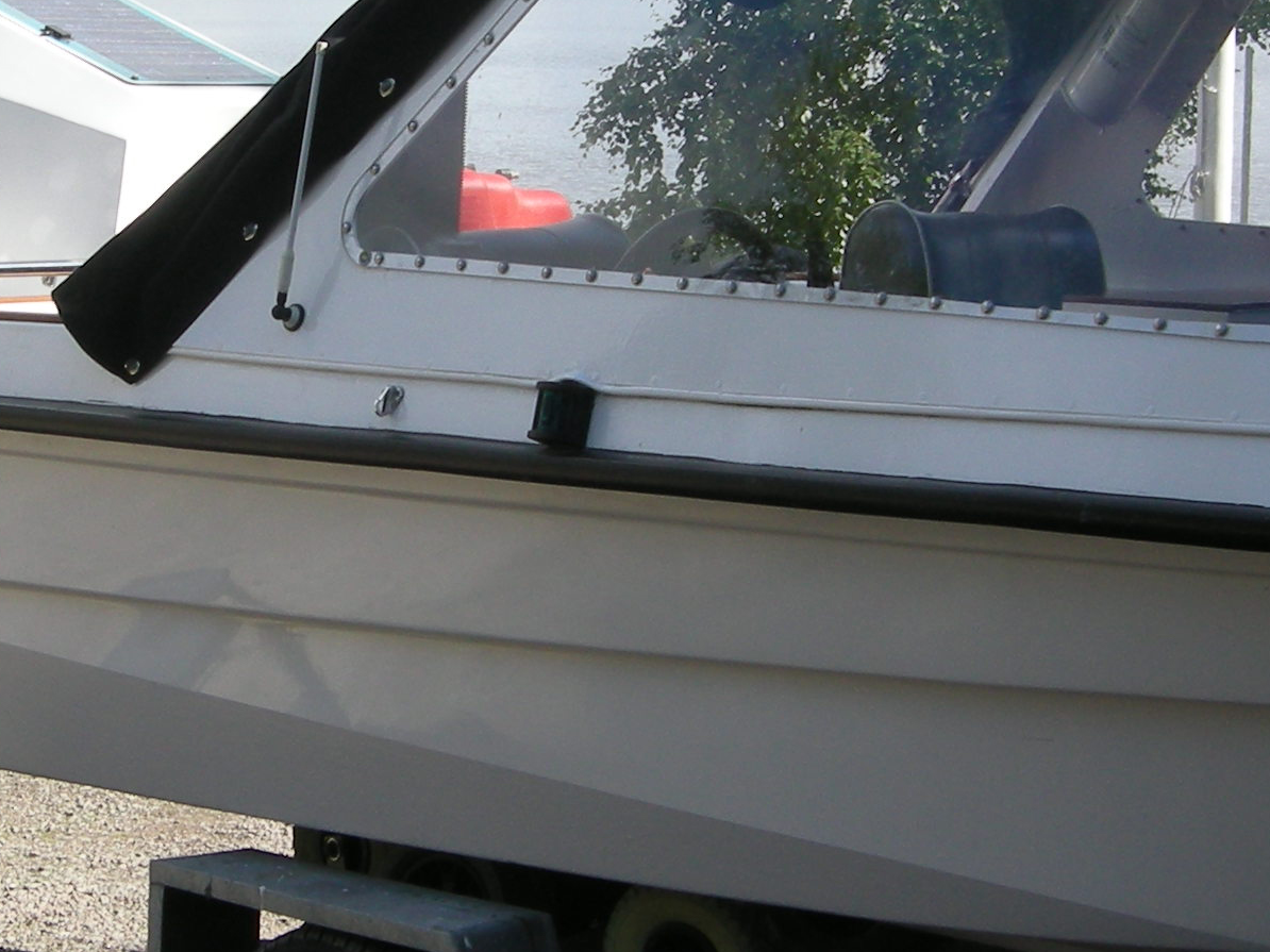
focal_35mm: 110
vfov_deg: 13.5
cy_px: 430
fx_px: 4035
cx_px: 392
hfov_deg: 17.8
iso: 64
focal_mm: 7.5
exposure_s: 1/253
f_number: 4.8
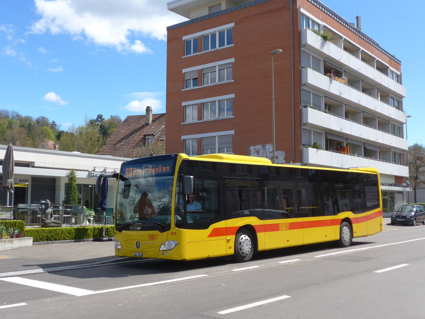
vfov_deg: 35.1
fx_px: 503
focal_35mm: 41
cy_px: 160
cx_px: 212
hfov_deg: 45.8
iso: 80
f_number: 2.8
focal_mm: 8.4
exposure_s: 1/1300
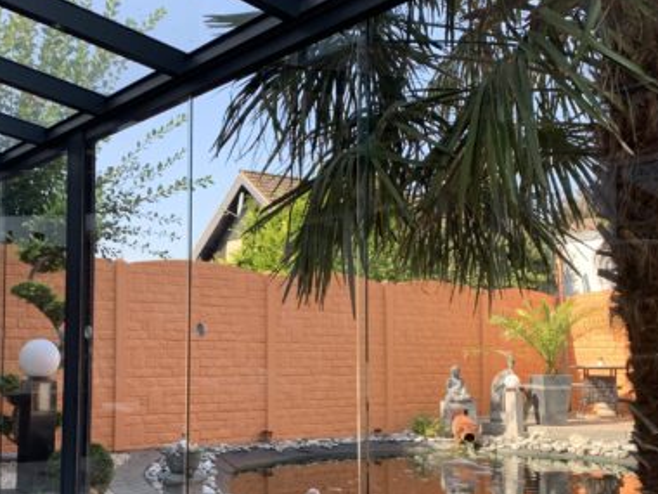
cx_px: 206
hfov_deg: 44.9
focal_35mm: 41
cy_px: 315
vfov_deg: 34.9
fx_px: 779
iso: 25
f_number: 1.8
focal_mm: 4.25
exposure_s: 1/310
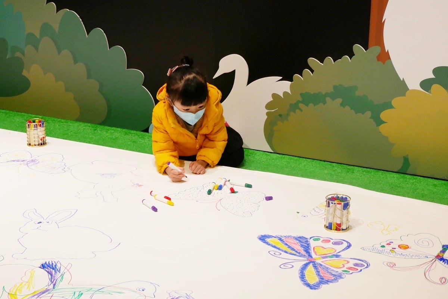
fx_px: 822
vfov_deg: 20.6
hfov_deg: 30.5
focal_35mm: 66
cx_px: 224
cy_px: 150
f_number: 5.6
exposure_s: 1/80
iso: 1250
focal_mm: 32
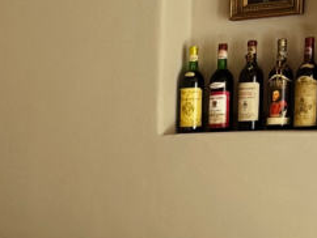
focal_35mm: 119
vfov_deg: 12.0
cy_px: 333
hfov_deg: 14.7
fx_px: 1091
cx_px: -234
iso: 80
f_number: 1.8
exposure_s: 1/121
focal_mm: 6.8
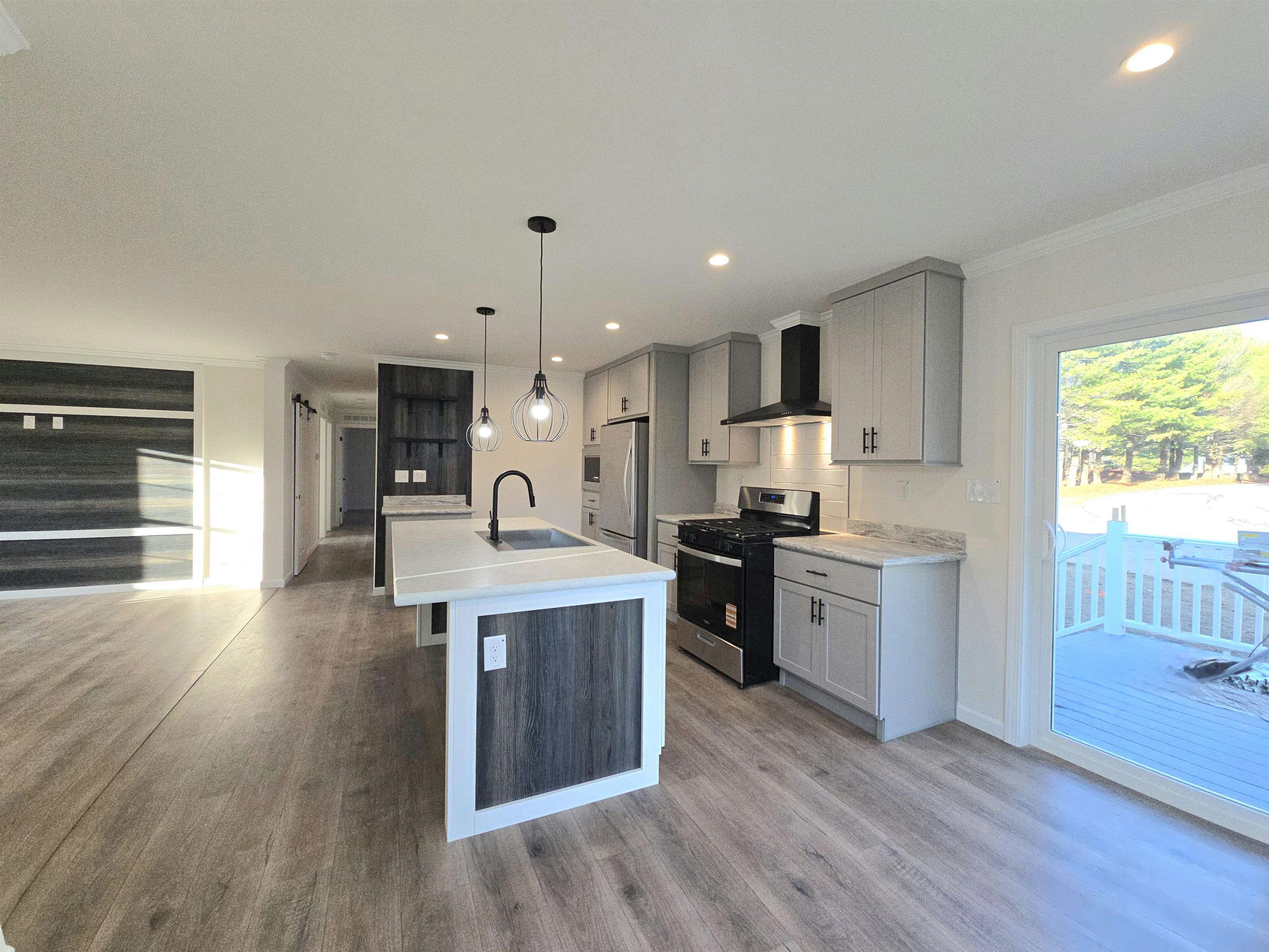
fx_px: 477
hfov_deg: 106.2
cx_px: 634
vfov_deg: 89.9
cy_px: 476
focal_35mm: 13
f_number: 2.2
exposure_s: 1/120
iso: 80
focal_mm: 2.2
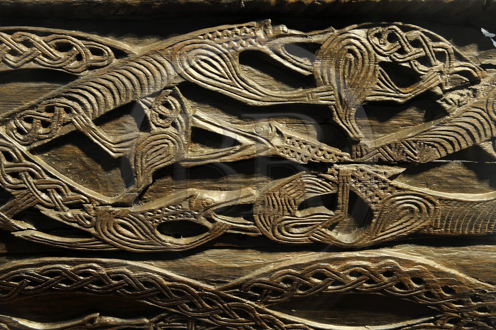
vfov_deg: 35.0
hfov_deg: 50.7
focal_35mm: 38
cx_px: 248
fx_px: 523
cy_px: 165
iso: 200
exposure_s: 10
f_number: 14
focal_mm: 38
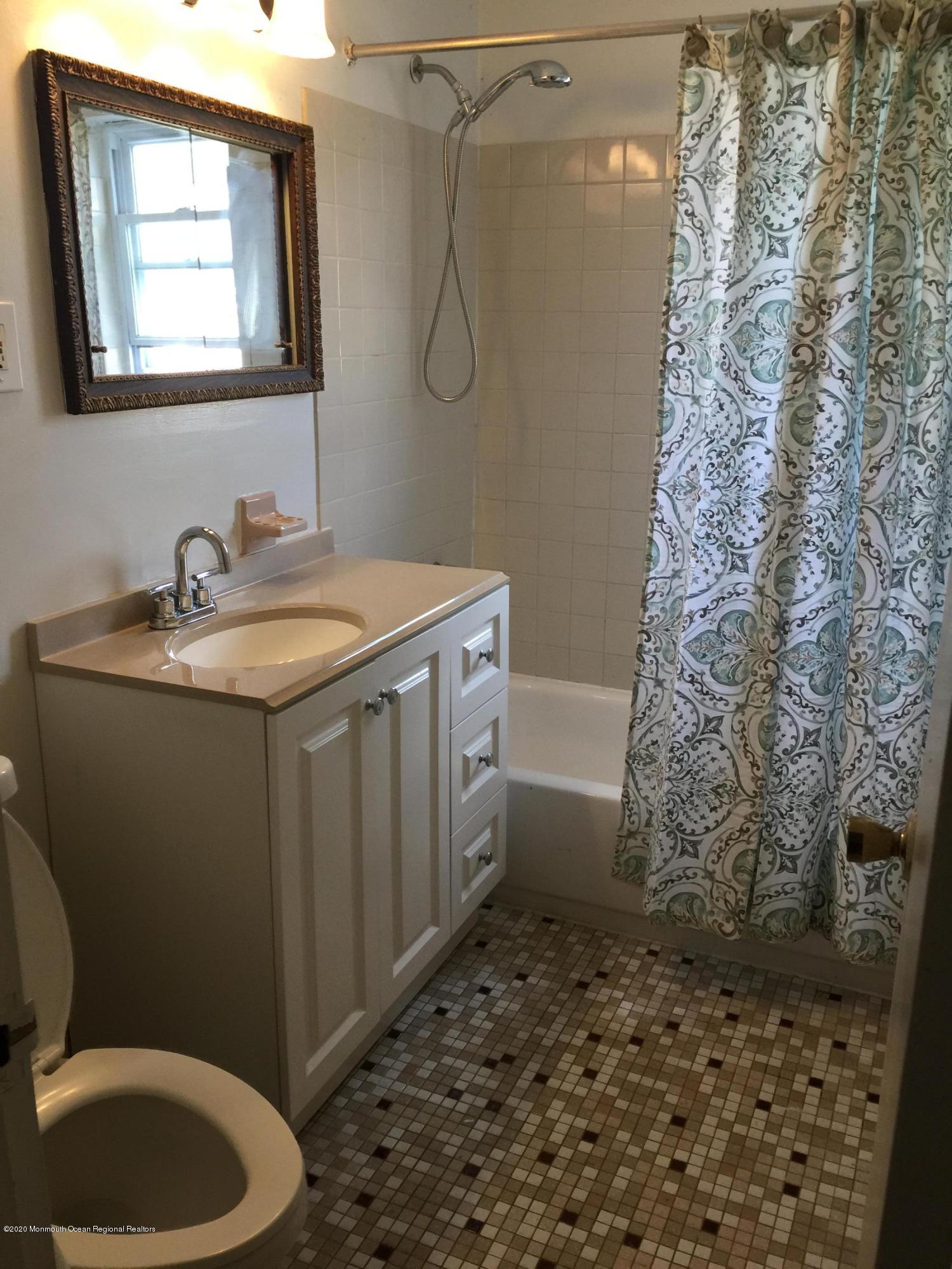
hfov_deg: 48.2
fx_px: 1063
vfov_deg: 61.7
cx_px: 476
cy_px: 634
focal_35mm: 29
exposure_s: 1/30
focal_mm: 4.15
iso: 50
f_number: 2.2
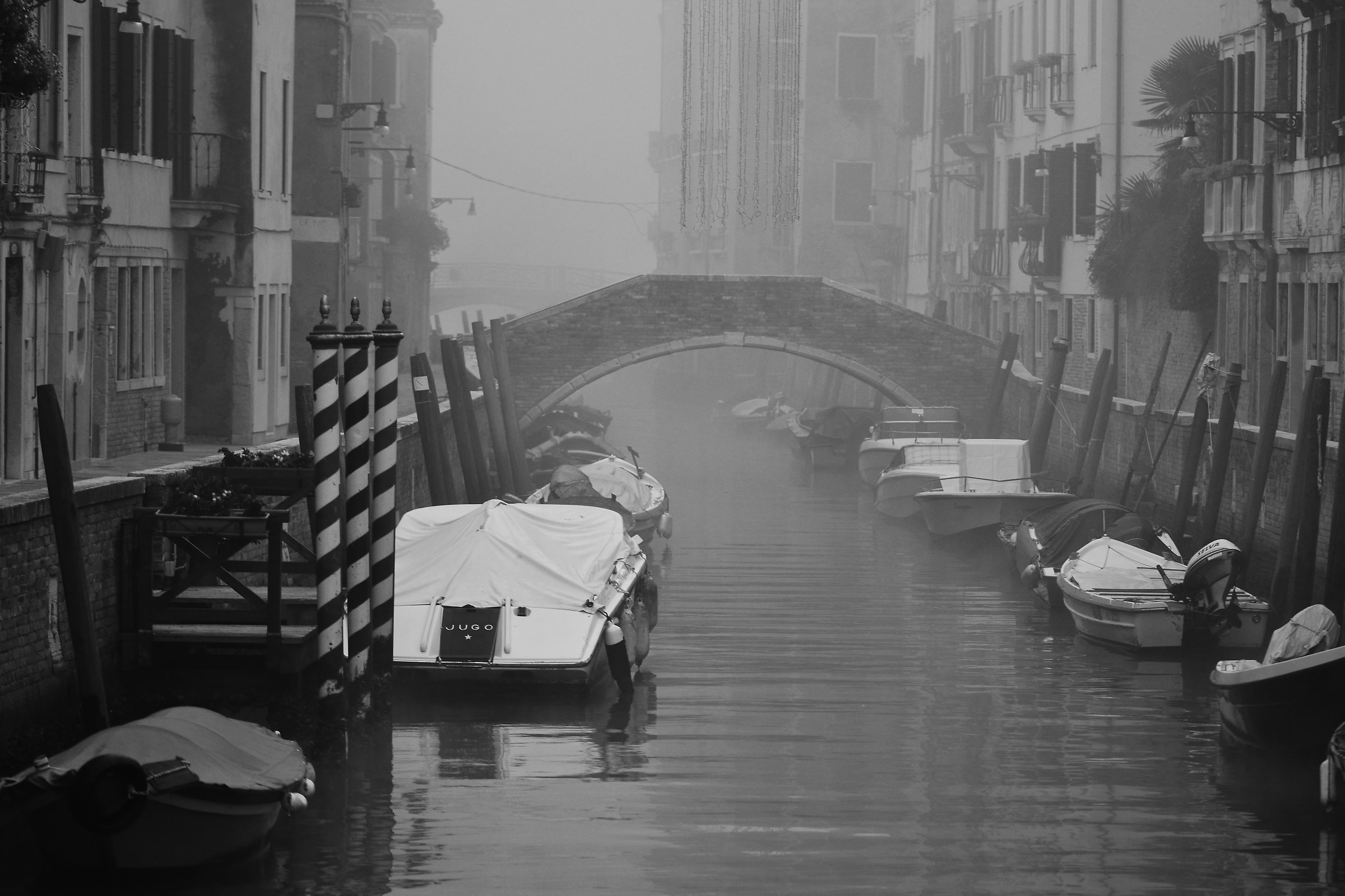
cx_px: 672
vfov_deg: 8.7
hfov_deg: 13.0
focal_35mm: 158
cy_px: 448
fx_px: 5884
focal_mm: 105
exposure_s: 1/50
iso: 100
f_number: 2.8
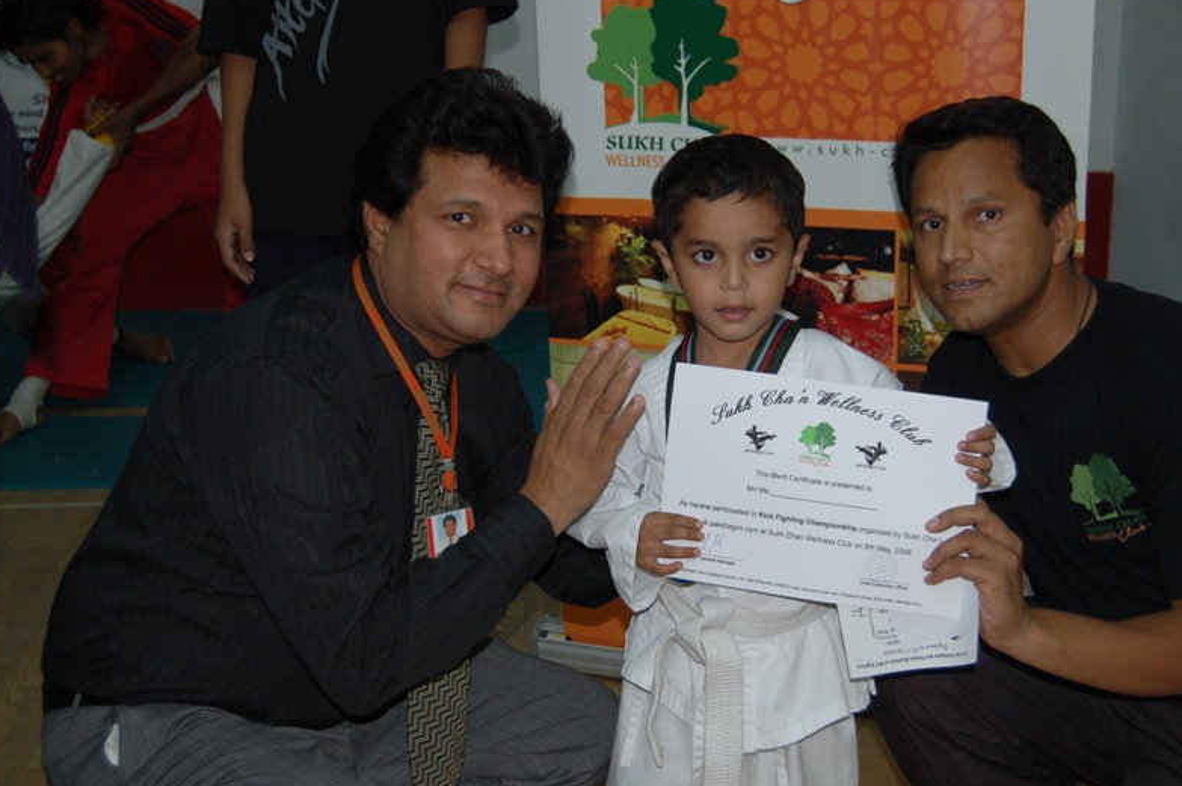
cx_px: 637
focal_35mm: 54
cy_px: 410
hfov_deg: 37.1
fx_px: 1758
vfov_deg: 25.2
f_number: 4.5
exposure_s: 1/60
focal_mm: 31
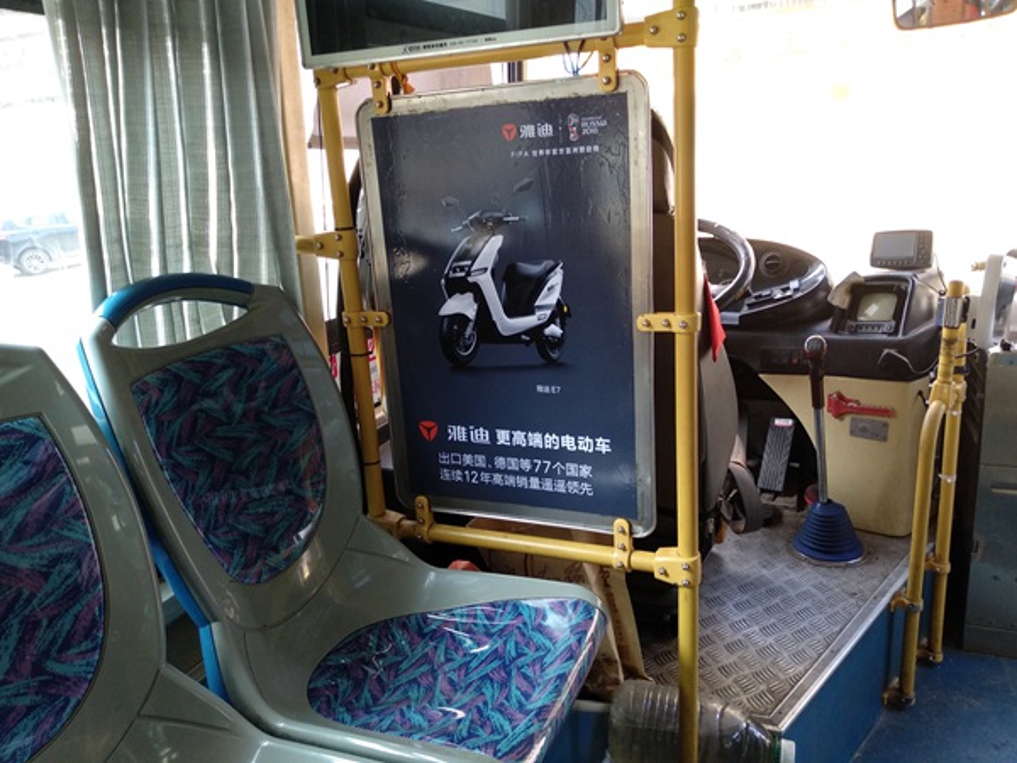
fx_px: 764
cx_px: 508
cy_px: 382
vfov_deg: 53.1
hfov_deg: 67.3
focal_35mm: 26
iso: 320
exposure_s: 1/50
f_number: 2.2
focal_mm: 3.83
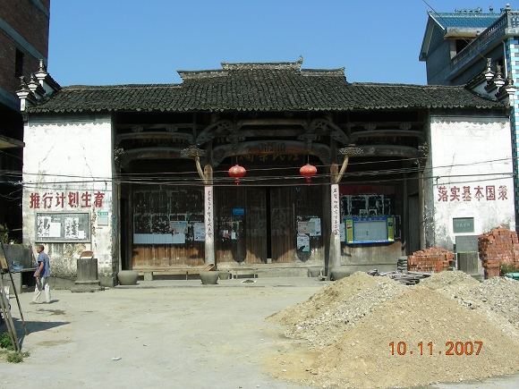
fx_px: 570
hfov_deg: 49.0
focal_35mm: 38
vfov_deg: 37.7
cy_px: 194
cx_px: 260
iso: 50
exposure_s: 1/347
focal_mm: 6.3
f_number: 5.6
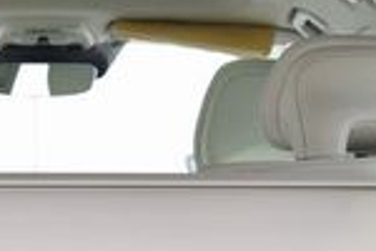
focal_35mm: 154
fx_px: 1608
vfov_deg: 8.6
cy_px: 438
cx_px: 50
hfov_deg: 13.2
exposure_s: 1/15
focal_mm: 24
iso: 1600
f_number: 4.5
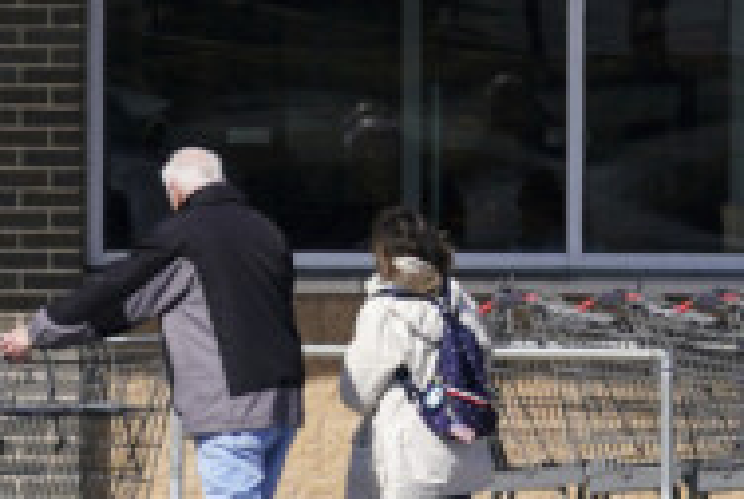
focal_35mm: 1174
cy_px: -422
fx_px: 24301
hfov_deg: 1.8
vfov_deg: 1.2
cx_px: 966
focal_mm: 216
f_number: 7.1
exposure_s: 1/640
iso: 160
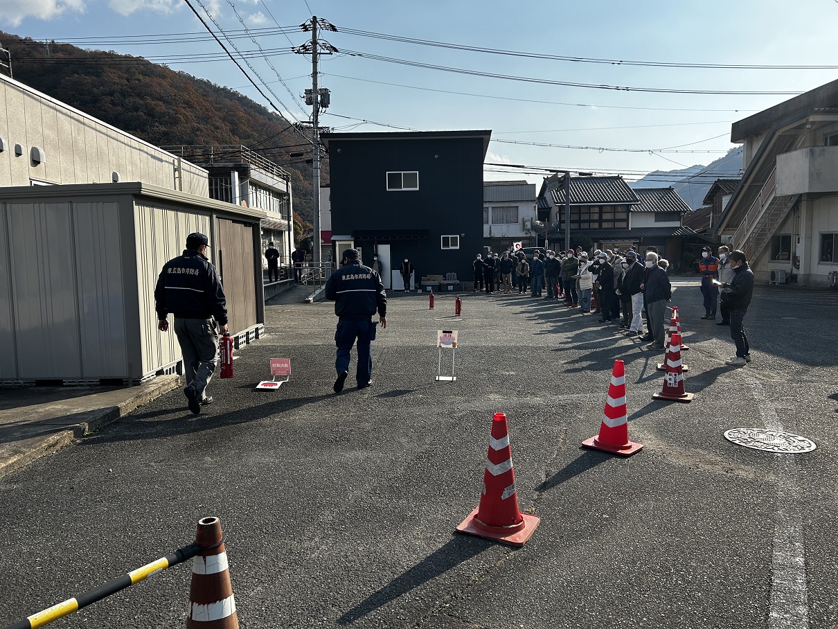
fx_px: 630
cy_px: 314
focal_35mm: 26
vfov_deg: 53.1
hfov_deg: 67.3
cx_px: 419
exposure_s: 1/3165
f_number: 1.5
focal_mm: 5.7
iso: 50
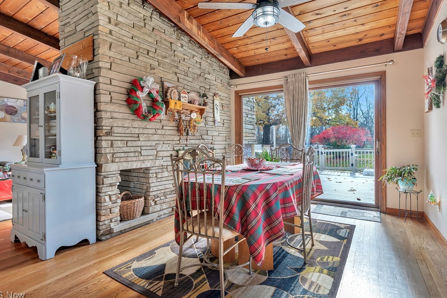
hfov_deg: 89.9
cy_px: 137
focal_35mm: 18
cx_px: 233
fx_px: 224
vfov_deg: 67.3
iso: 400
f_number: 4
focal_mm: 16
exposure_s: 1/100
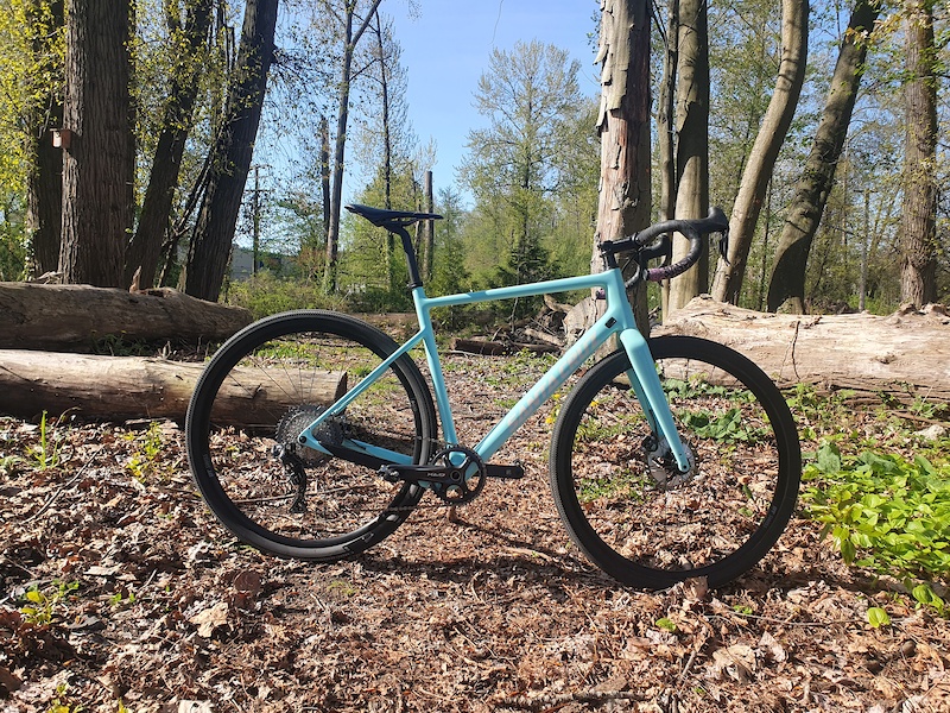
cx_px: 475
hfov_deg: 67.3
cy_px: 356
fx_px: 714
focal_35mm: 26
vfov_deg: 53.1
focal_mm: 4.32
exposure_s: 1/796
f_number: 2.4
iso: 50
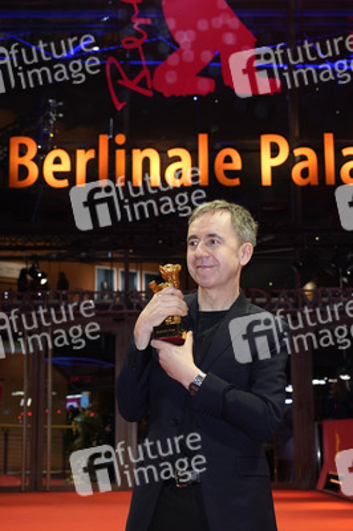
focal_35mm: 54
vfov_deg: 36.9
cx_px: 176
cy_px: 266
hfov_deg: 25.0
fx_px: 796
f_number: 6.3
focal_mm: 54
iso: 1250
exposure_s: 1/160
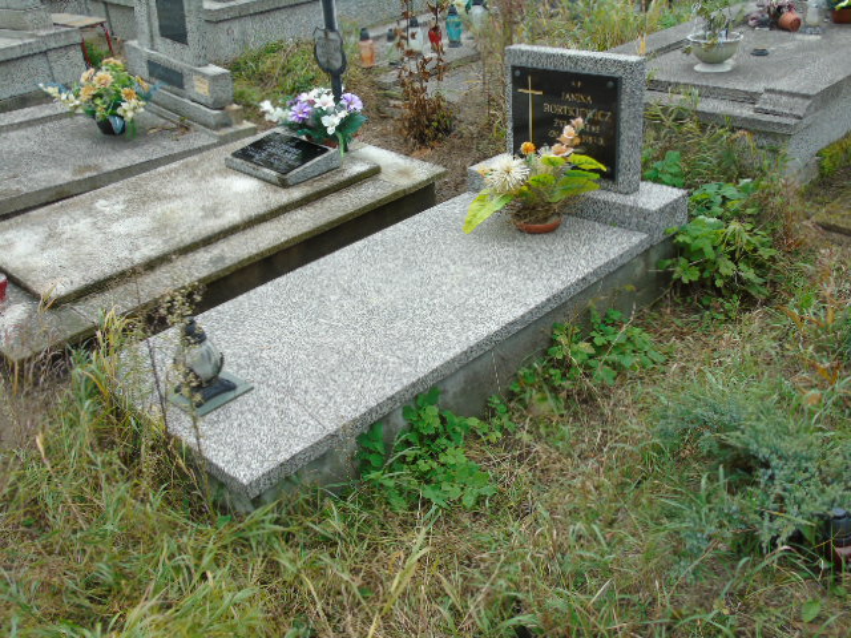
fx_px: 836
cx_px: 426
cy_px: 319
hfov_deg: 54.0
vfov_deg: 41.8
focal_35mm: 34
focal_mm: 6.1
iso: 80
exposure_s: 1/125
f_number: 3.8
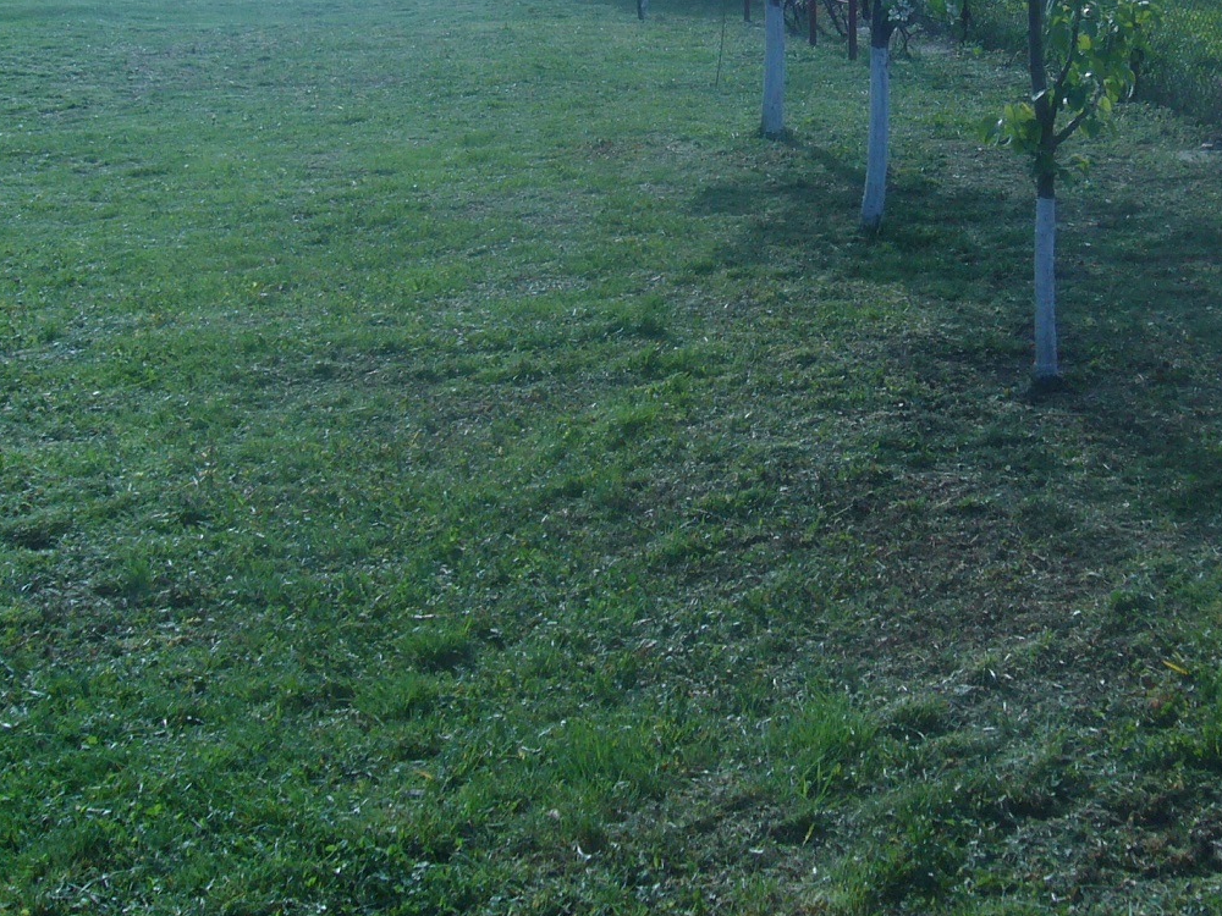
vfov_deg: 22.8
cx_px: 852
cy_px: 121
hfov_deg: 30.4
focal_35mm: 63
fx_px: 2224
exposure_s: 1/320
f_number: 5.6
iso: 80
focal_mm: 5.8
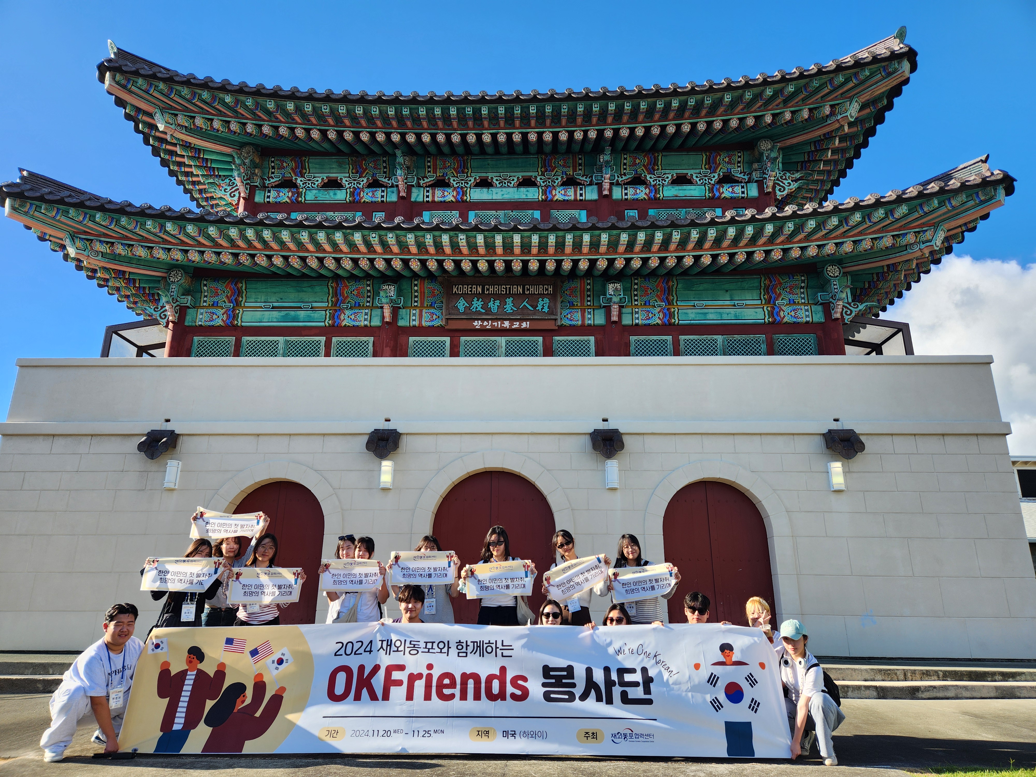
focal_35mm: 23
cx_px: 518
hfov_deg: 73.9
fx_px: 688
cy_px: 388
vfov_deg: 58.9
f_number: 1.8
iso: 20
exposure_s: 1/652
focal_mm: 5.4
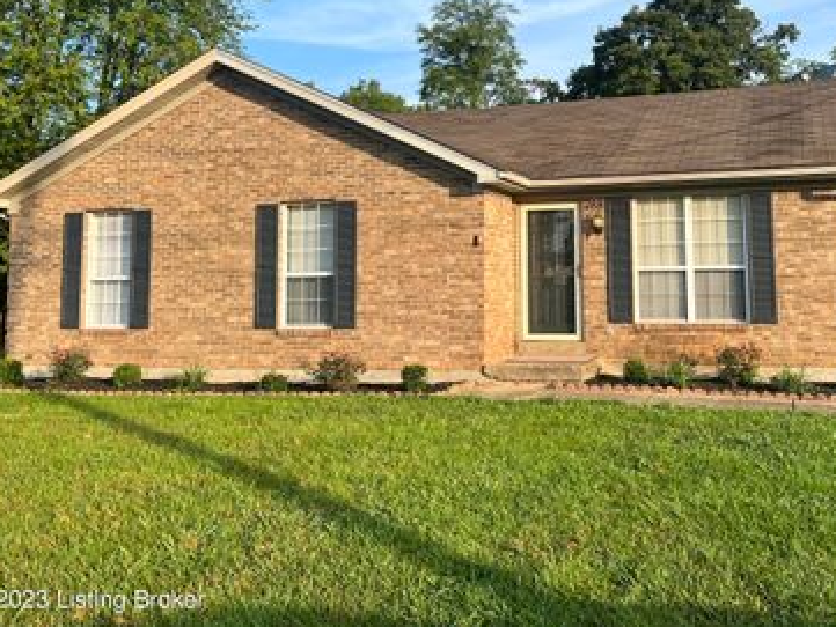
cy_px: 205
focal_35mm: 36
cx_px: 553
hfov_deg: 50.5
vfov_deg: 39.2
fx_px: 870
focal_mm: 5.7
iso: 50
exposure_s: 1/1412
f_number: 1.5
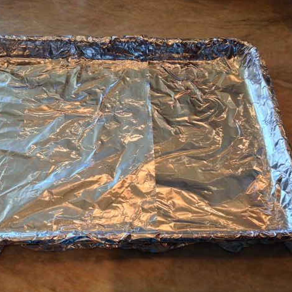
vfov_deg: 41.9
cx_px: 104
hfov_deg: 41.5
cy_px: 149
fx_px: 382
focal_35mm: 40
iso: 64
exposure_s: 1/120
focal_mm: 4.12
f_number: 2.4
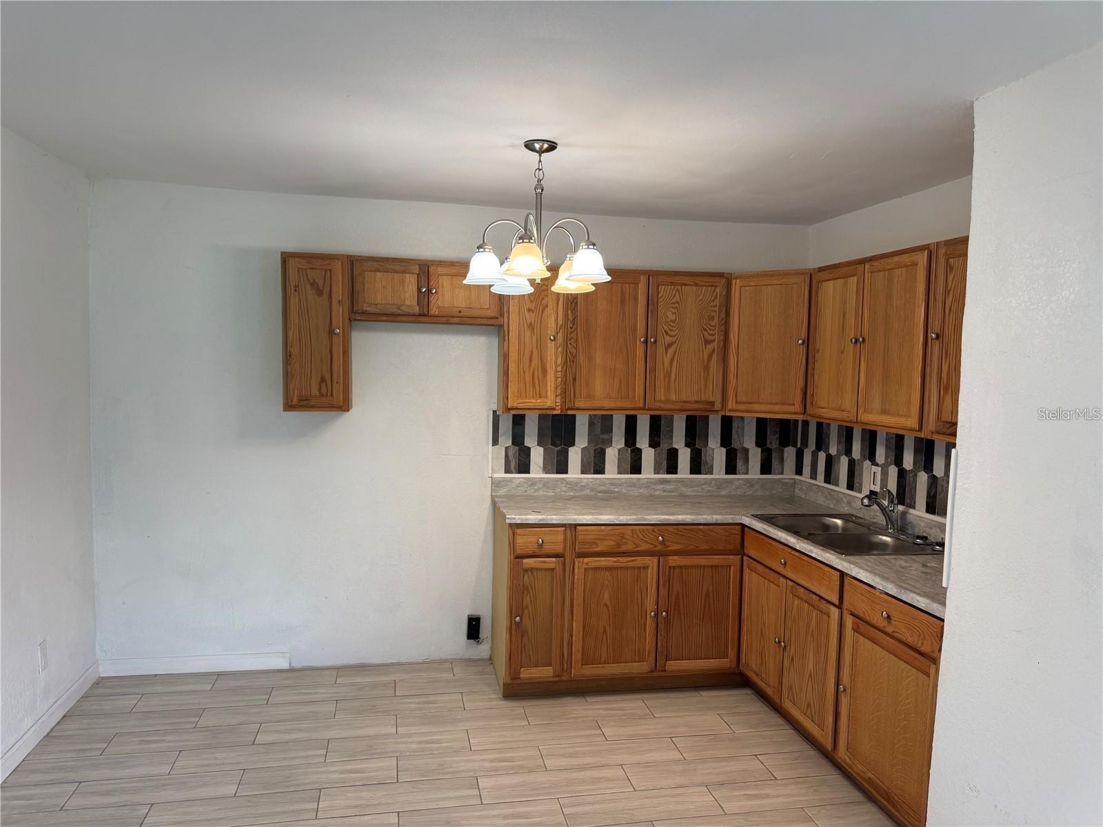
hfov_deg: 71.6
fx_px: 765
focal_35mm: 24
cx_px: 552
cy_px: 414
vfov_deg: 56.8
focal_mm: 6.76
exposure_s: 1/120
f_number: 1.78
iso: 125
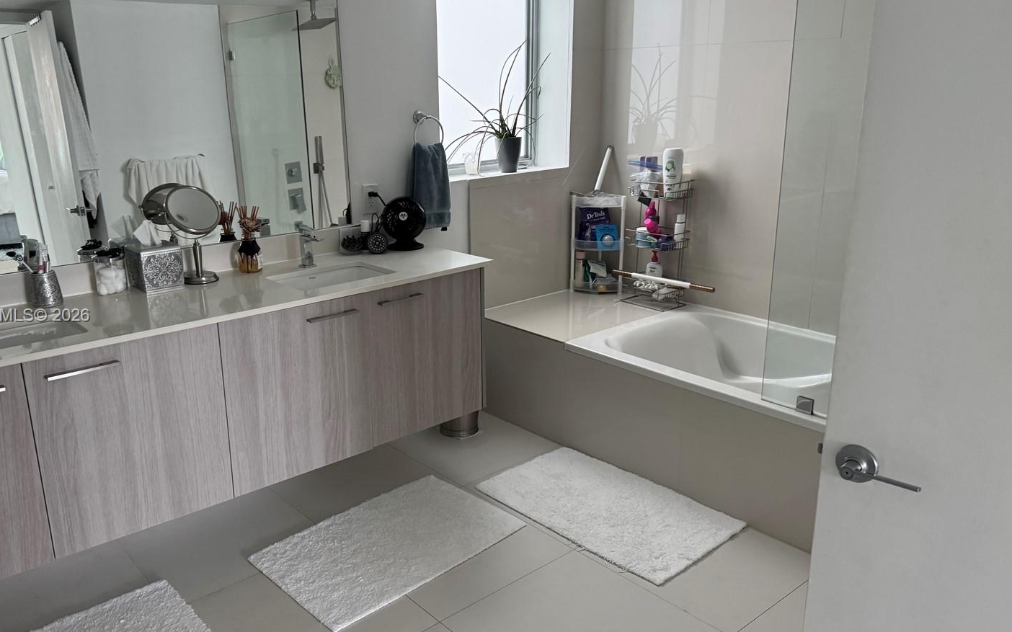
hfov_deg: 64.4
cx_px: 442
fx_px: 800
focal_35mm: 29
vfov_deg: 43.1
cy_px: 316
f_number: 1.78
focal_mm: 6.76
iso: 200
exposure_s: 1/69
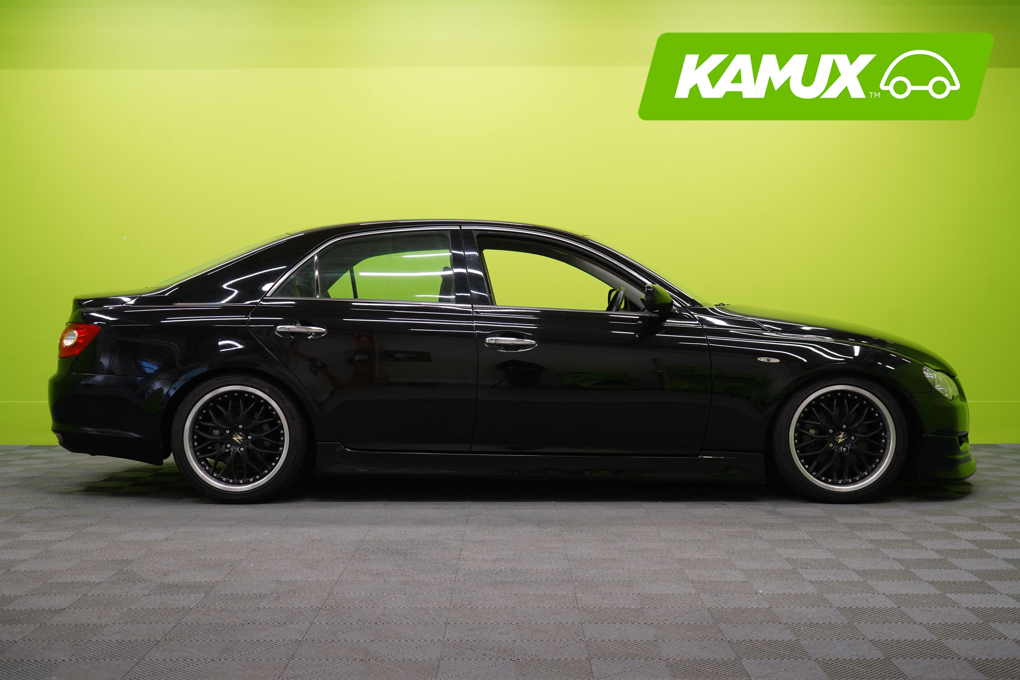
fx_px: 1275
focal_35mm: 45
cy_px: 340
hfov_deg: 43.6
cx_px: 510
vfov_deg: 29.9
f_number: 4.5
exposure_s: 1/40
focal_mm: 45
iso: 400
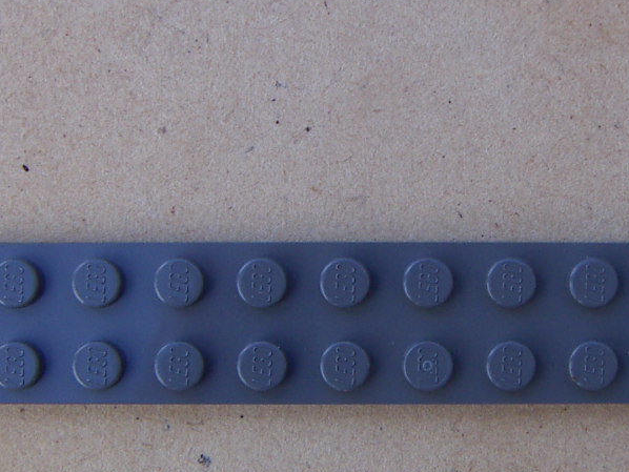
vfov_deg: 19.1
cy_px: 340
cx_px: 404
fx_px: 1400
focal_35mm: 77
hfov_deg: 25.2
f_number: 2.8
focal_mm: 4.7
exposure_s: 1/125
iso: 50
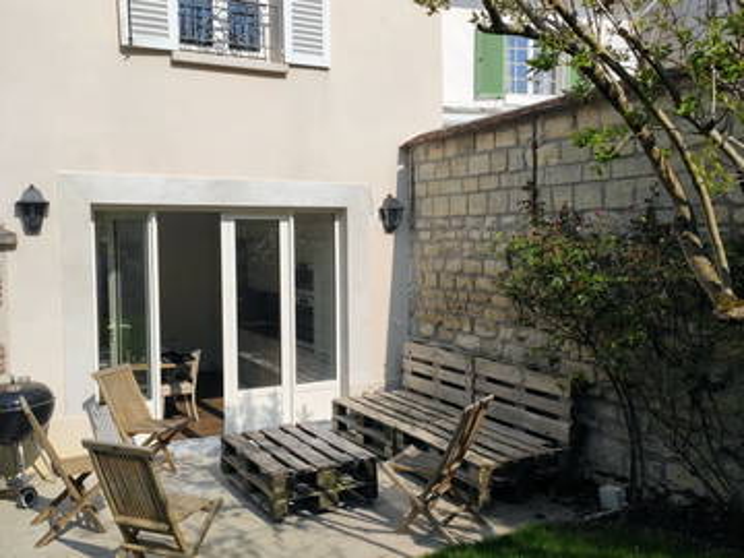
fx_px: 559
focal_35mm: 26
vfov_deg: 53.1
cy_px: 279
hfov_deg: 67.3
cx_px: 372
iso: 112
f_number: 1.75
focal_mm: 4.77
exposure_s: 1/2481
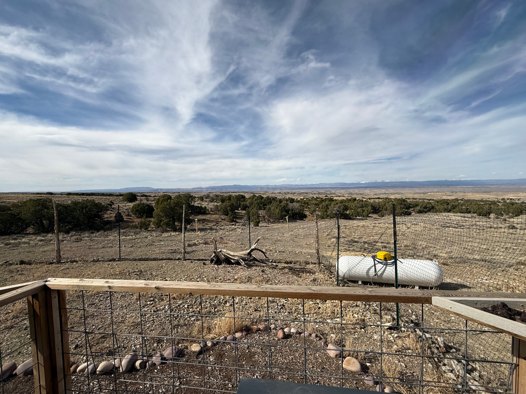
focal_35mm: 15
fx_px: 228
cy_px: 201
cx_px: 260
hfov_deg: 98.2
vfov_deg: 81.7
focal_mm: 2.22
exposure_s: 1/3891
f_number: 2.2
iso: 50
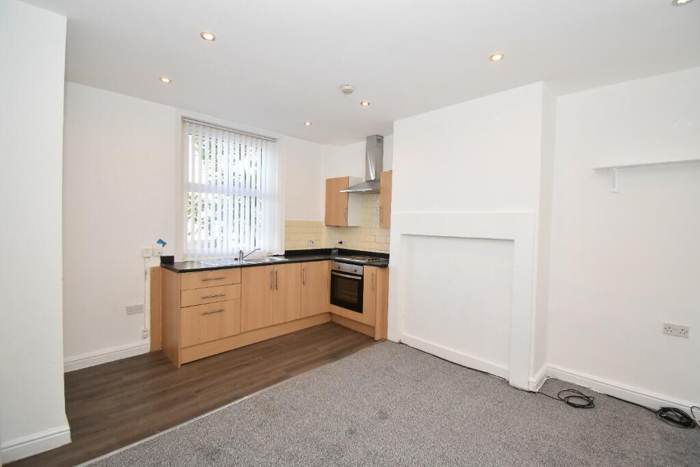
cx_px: 350
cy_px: 234
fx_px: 292
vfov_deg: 77.3
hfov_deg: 100.4
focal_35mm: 15
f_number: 4.5
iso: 800
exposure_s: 1/160
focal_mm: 10
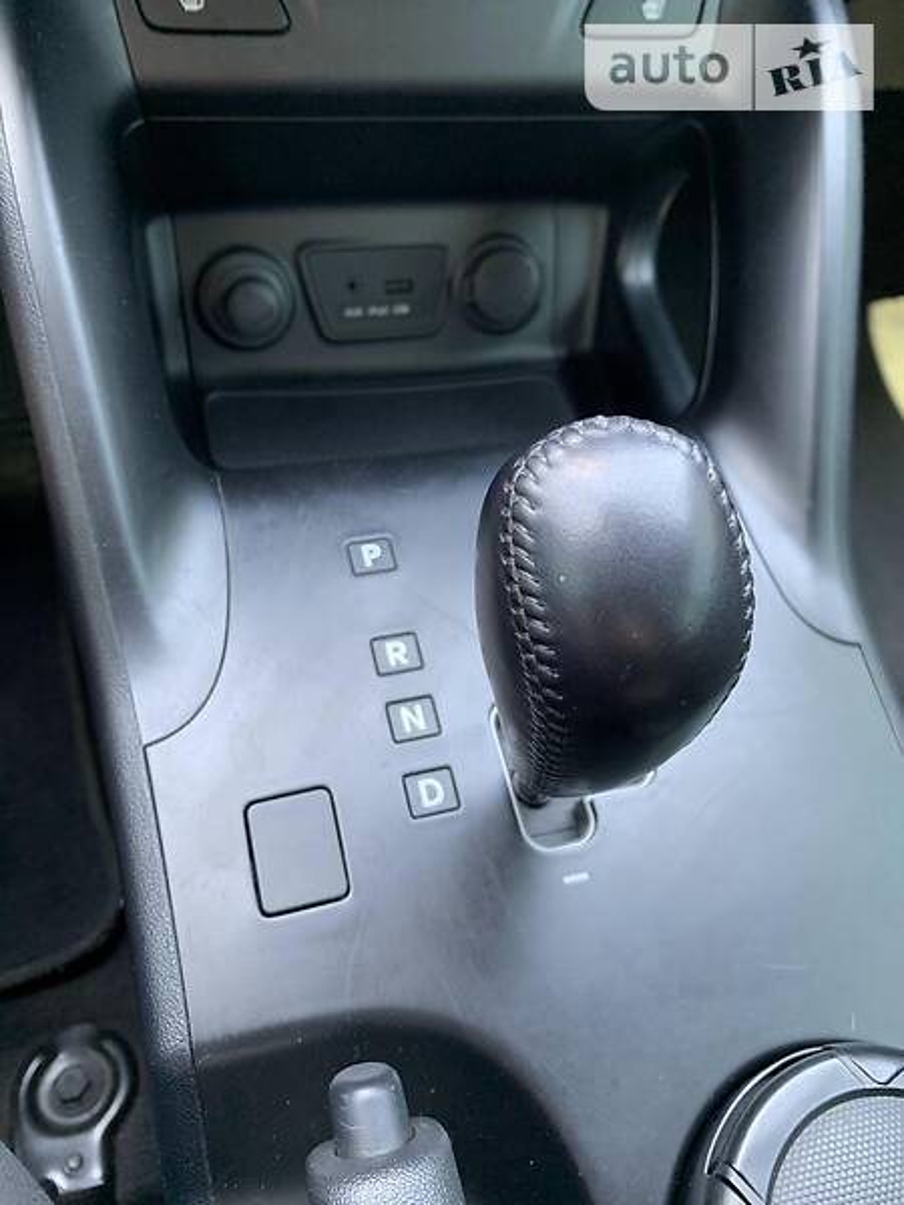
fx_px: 905
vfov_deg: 67.3
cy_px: 602
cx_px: 452
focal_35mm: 26
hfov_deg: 53.1
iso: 100
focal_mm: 4.2
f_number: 1.8
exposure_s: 1/60
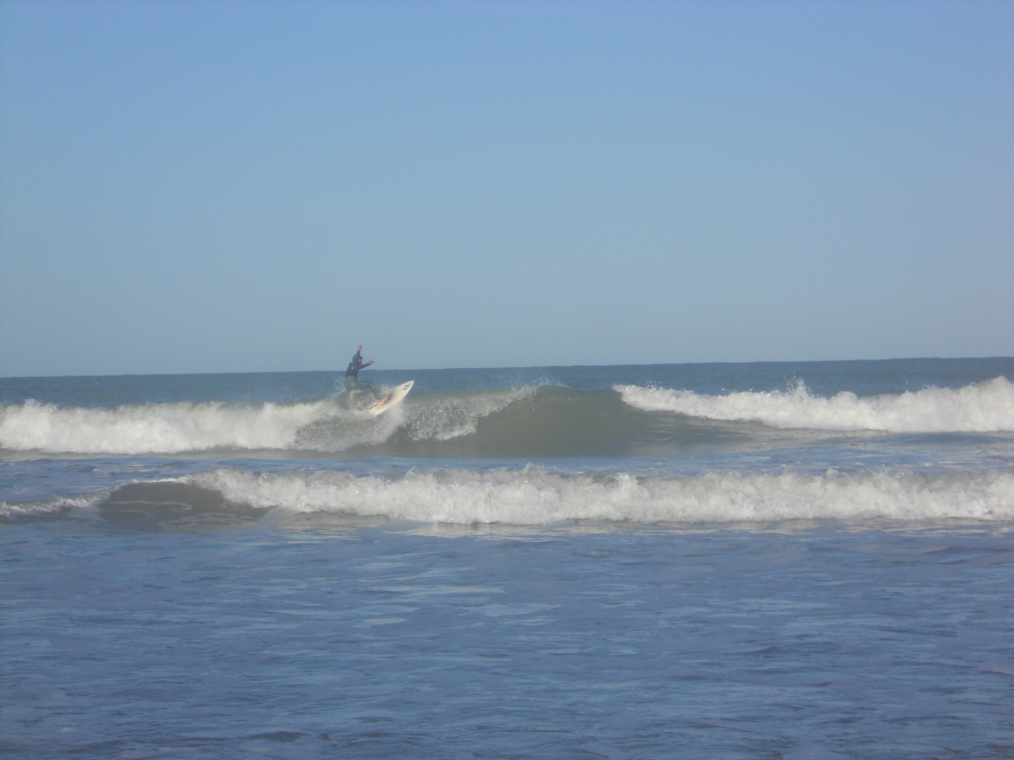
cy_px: 380
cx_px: 507
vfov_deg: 13.7
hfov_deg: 18.2
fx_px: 3164
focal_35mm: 108
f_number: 5.9
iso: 80
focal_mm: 19.6
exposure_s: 1/640
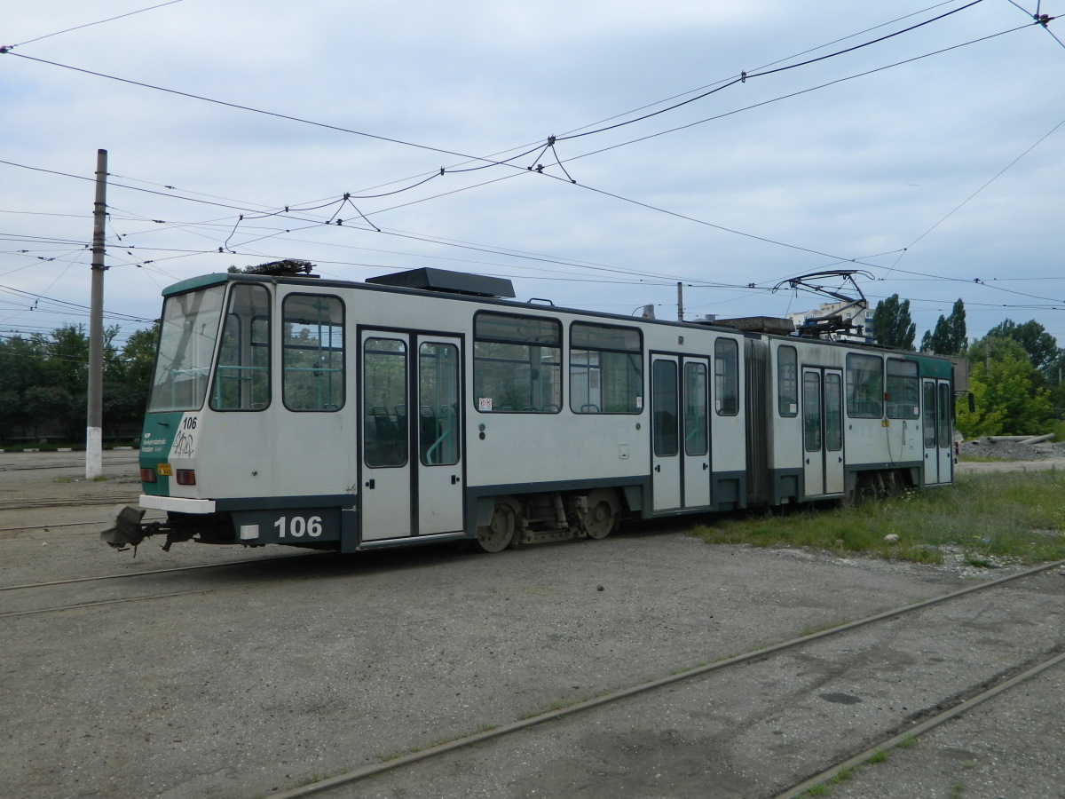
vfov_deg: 45.4
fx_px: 954
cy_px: 400
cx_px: 532
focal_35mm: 31
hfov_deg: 58.4
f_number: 9.1
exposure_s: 1/160
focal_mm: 5.6
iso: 80
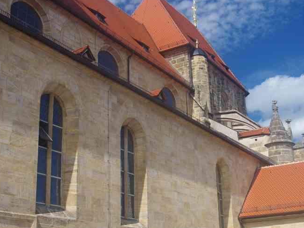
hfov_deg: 36.1
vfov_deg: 27.5
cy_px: 136
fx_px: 465
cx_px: 166
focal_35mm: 53
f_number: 11
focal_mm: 24
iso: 200
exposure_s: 1/100
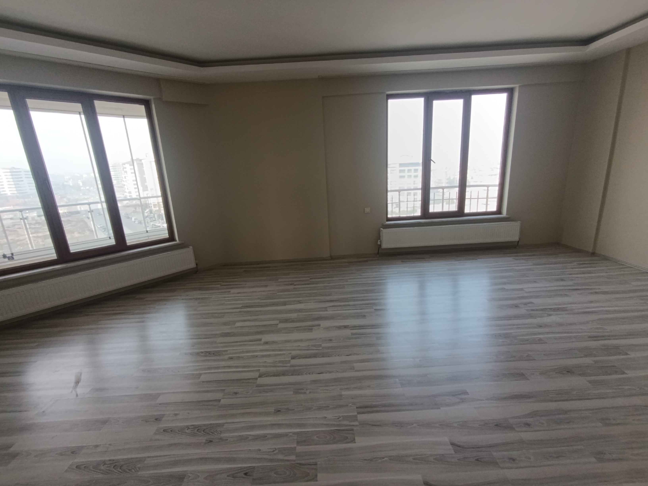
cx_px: 324
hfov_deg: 94.5
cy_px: 243
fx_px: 300
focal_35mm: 16
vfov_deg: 78.1
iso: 100
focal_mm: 1.65
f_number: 2.2
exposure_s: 1/100
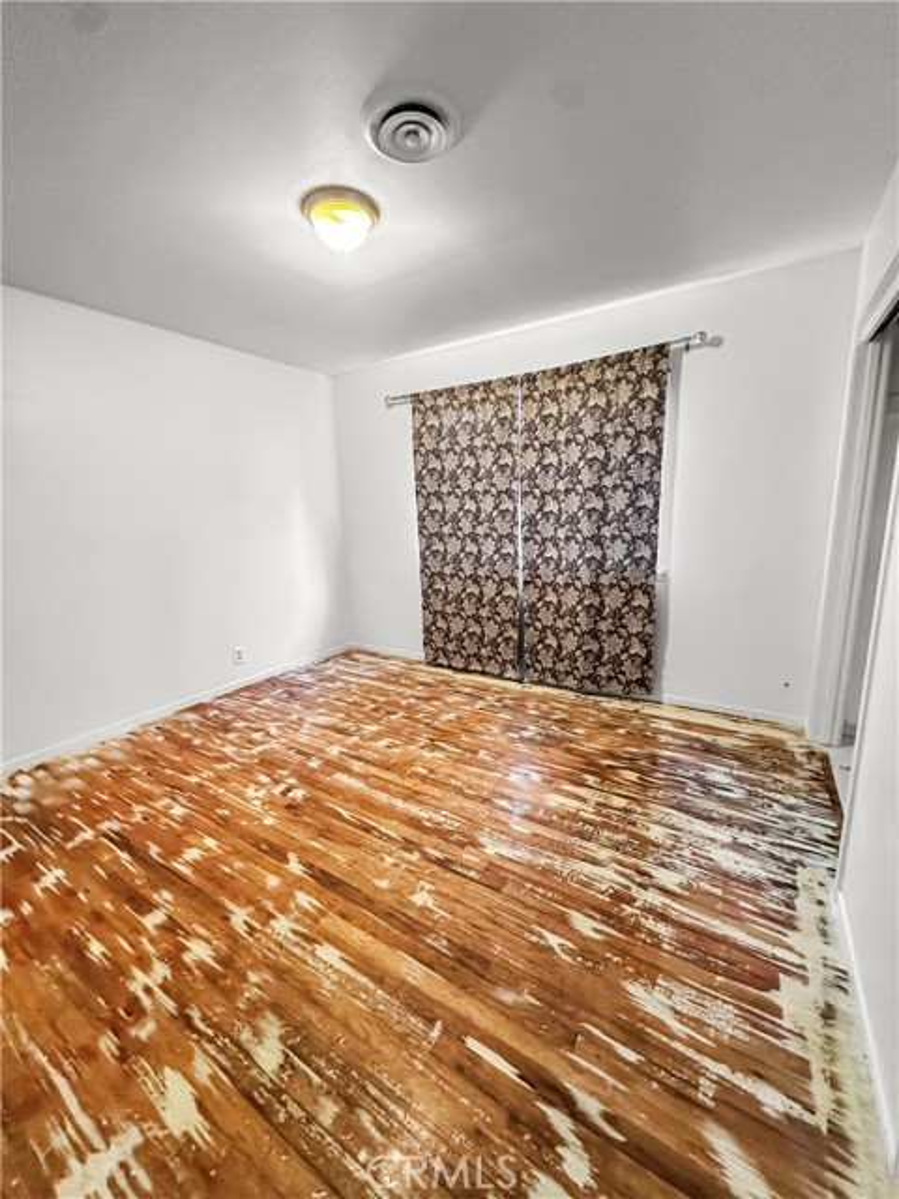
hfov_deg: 85.7
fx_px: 485
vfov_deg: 102.1
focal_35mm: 14
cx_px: 450
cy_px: 600
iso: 640
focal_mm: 2.22
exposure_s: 1/60
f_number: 2.2
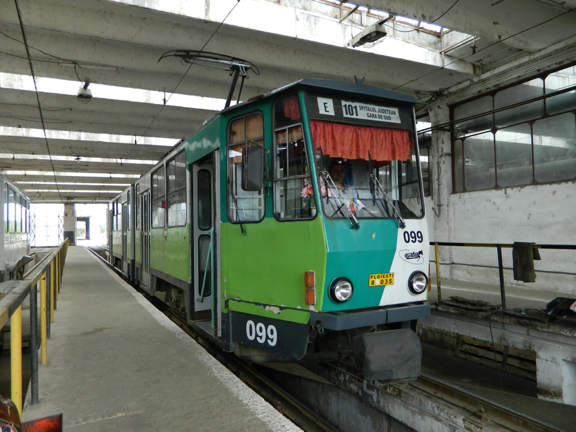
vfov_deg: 54.9
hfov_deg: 69.4
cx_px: 288
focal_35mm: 25
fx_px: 416
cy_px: 216
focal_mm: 4.5
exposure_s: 1/50
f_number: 3.1
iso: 80
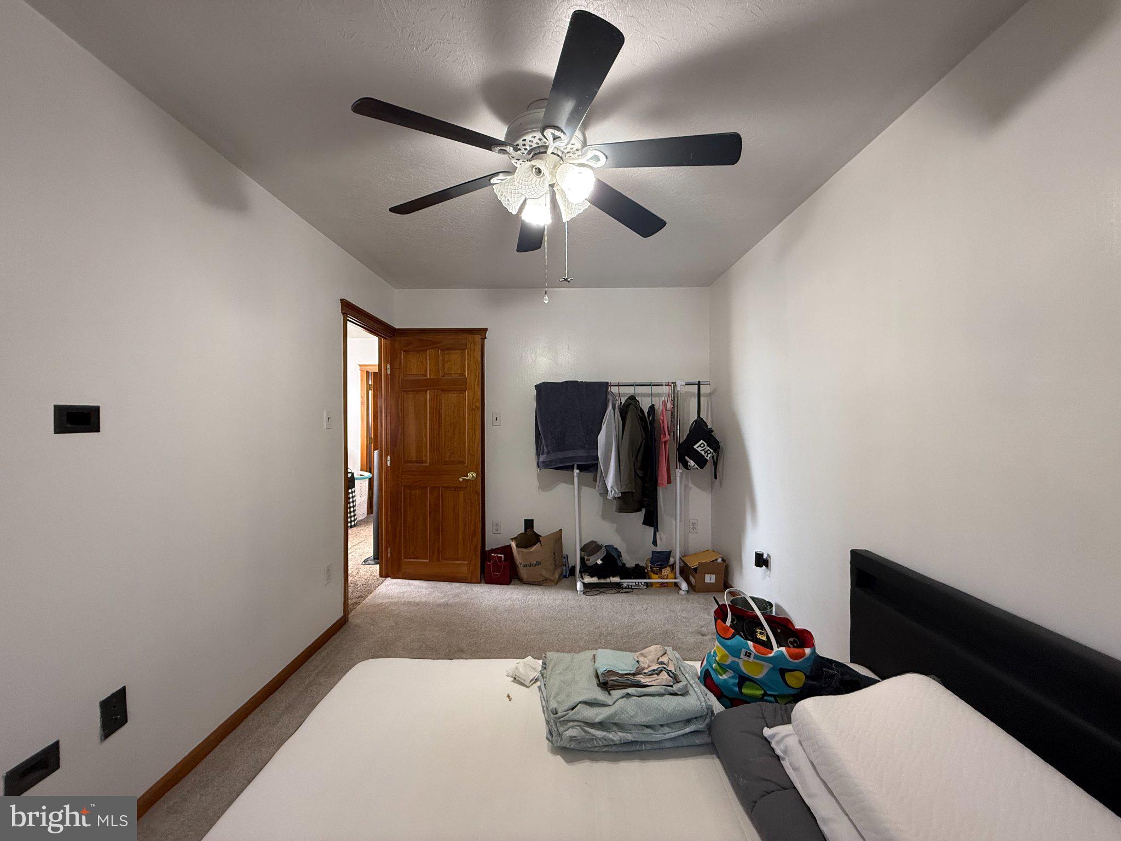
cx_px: 560
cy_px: 420
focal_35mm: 14
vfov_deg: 85.7
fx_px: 453
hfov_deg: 102.1
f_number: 2.2
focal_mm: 2.22
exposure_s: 1/60
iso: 250
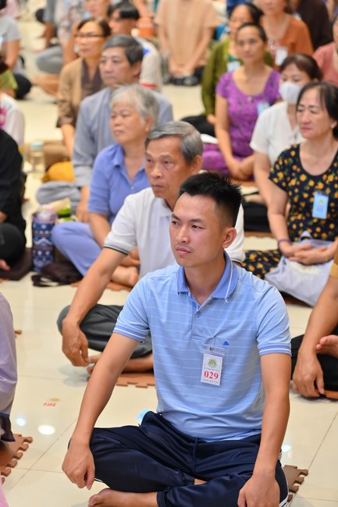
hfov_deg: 11.4
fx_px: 1691
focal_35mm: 120
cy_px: 254
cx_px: 169
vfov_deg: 17.1
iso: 1250
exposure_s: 1/80
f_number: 4.5
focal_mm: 120
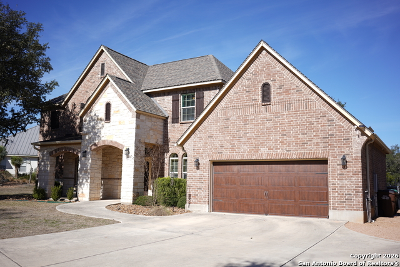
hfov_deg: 54.4
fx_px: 389
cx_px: 200
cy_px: 134
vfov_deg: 37.9
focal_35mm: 35
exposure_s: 1/1000
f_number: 2.8
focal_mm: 35
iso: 50
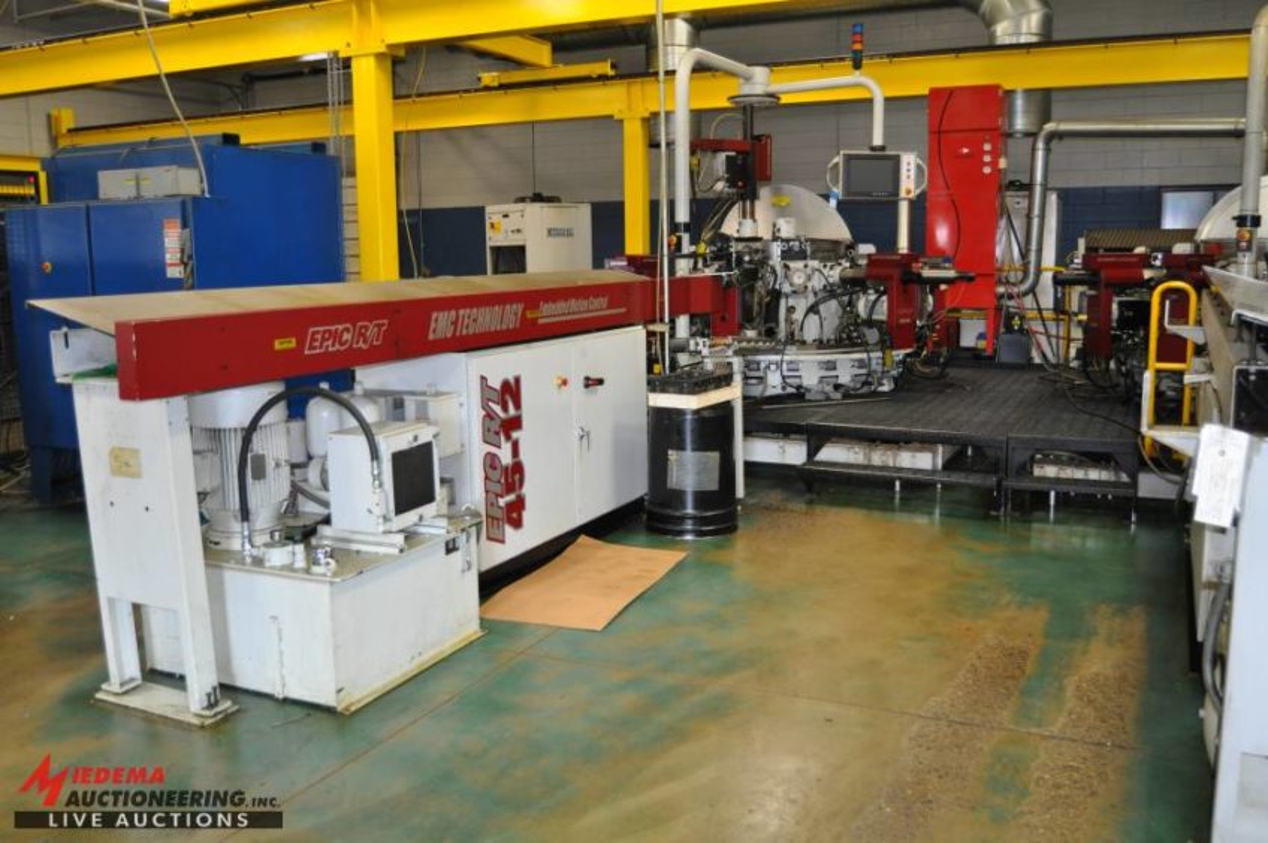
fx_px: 1056
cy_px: 422
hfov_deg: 62.0
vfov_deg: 43.5
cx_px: 634
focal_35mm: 30
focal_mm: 20
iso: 800
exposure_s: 1/80
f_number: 3.5
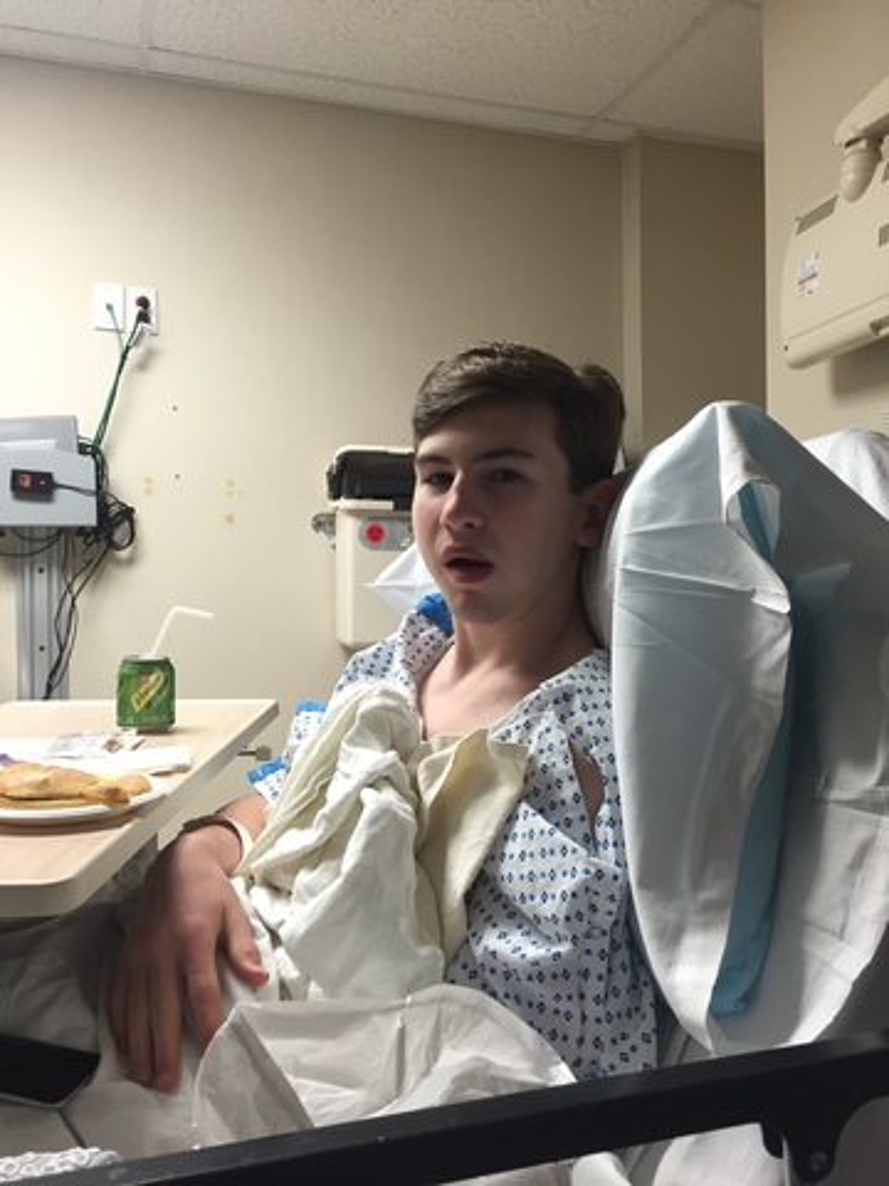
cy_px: 593
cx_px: 444
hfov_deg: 48.2
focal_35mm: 29
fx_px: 993
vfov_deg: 61.7
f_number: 2.2
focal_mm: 4.15
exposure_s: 1/30
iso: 80
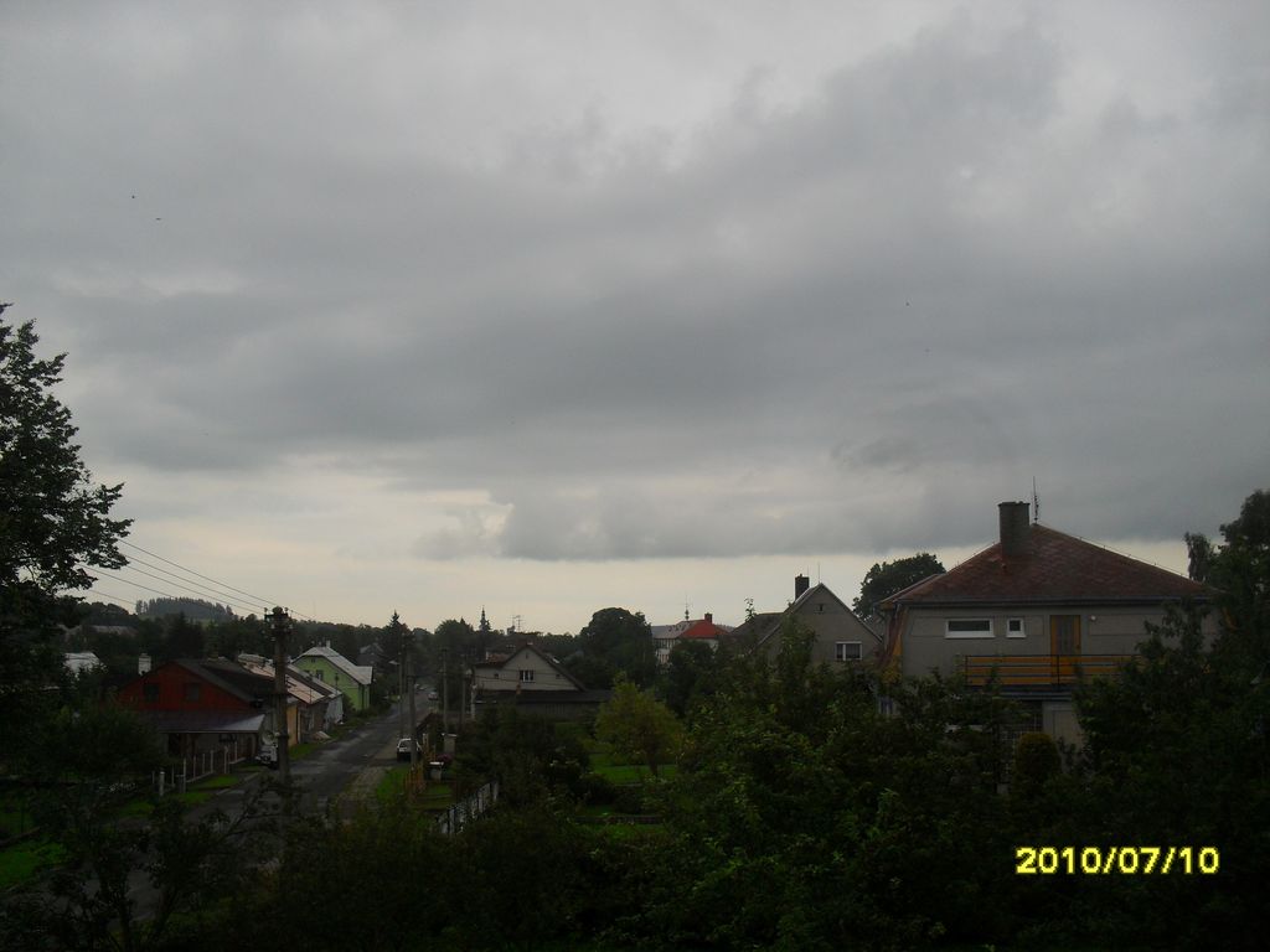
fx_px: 1284
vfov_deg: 40.7
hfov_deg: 52.6
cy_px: 476
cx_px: 635
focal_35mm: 35
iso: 100
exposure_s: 1/125
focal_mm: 6.3
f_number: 3.2
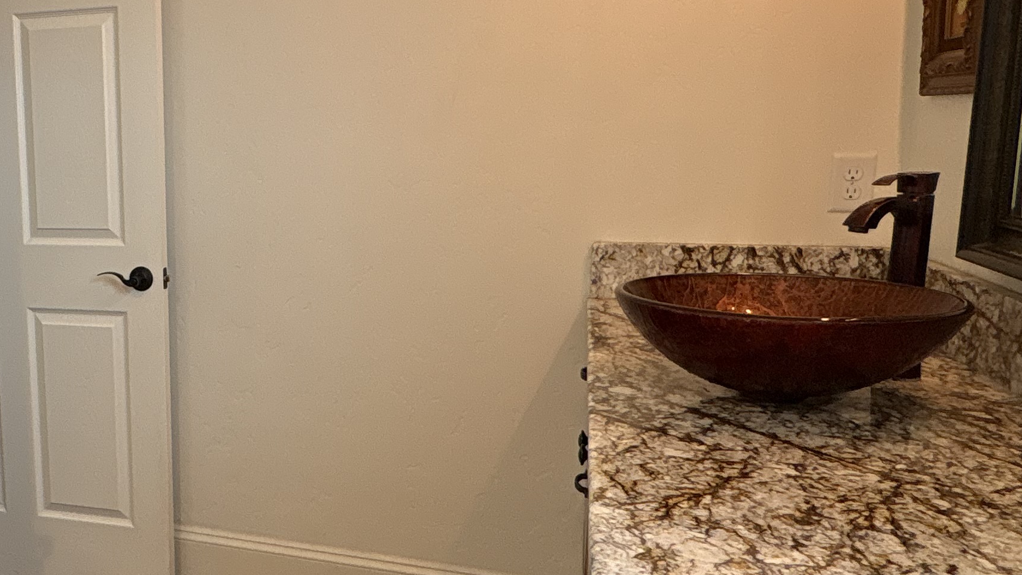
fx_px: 976
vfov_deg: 32.8
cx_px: 160
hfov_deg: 50.8
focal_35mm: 36
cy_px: 305
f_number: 2.2
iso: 125
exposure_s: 1/60
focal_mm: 2.22
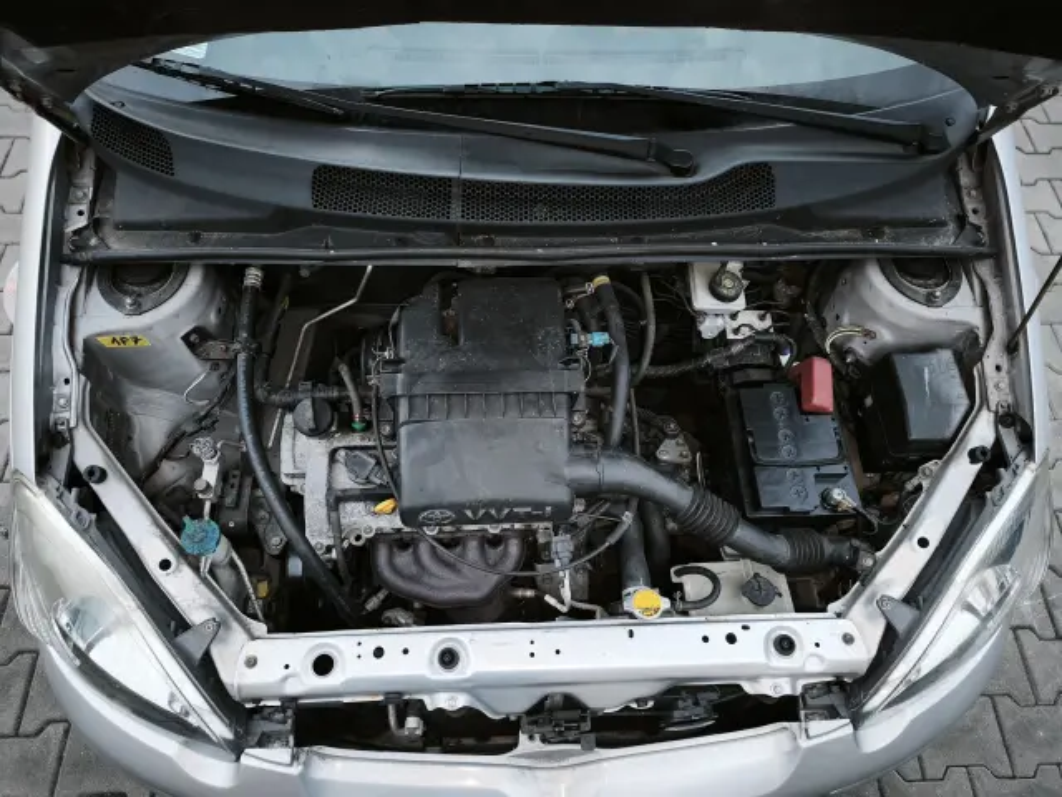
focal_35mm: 23
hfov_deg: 73.9
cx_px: 531
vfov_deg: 58.9
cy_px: 398
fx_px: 706
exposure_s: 1/50
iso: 320
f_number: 1.62
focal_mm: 6.45
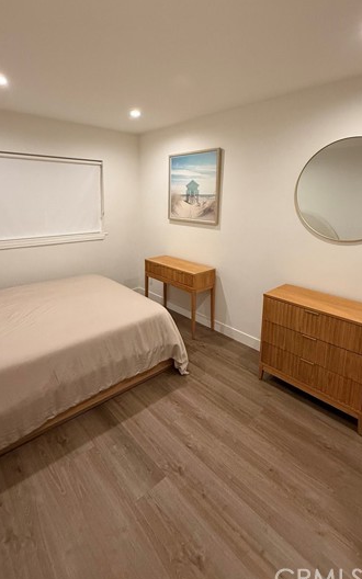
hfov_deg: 65.0
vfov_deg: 90.4
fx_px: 284
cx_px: 171
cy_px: 243
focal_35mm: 18
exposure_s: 1/60
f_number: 2.2
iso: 320
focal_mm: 2.22
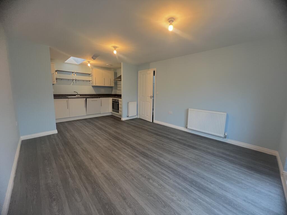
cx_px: 144
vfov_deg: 89.9
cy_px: 108
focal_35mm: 13
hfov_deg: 106.2
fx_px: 108
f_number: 1.8
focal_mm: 1.57
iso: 320
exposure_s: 1/50
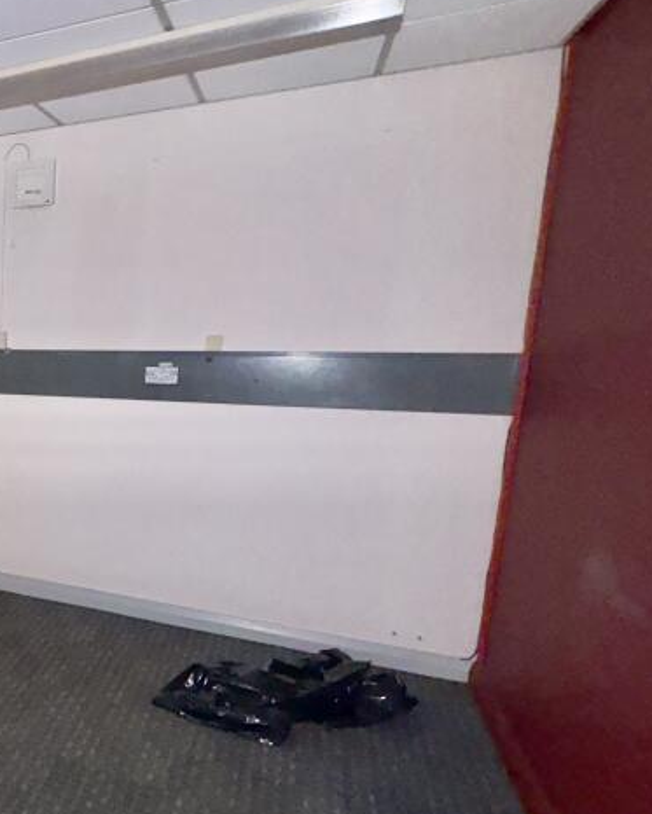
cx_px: -180
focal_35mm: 30
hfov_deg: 35.0
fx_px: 723
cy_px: 449
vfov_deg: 58.6
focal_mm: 2.22
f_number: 2.2
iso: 500
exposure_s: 1/16
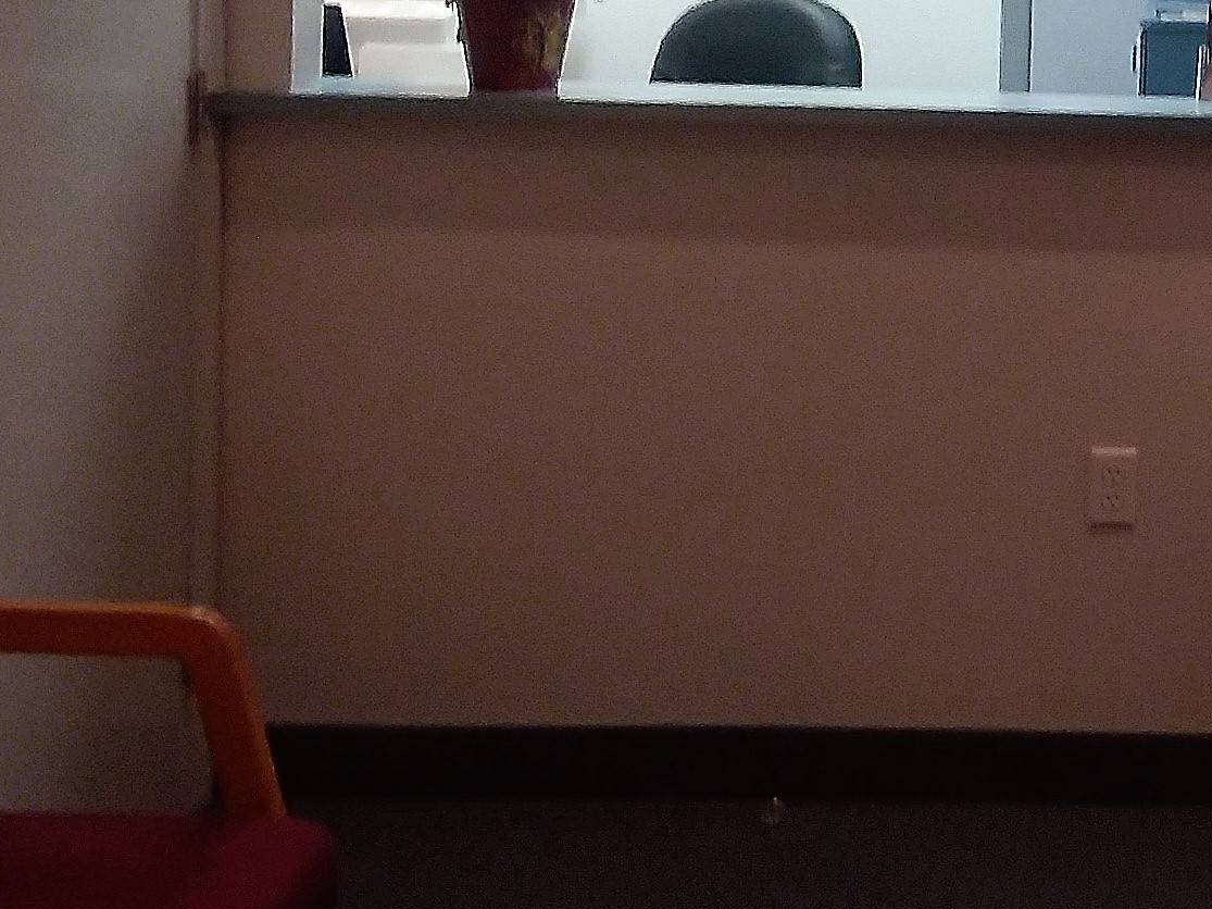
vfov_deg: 21.1
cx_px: 1322
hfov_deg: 26.7
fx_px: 2346
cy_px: -28
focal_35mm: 67
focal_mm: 2.47
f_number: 1.9
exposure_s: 1/30
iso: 80
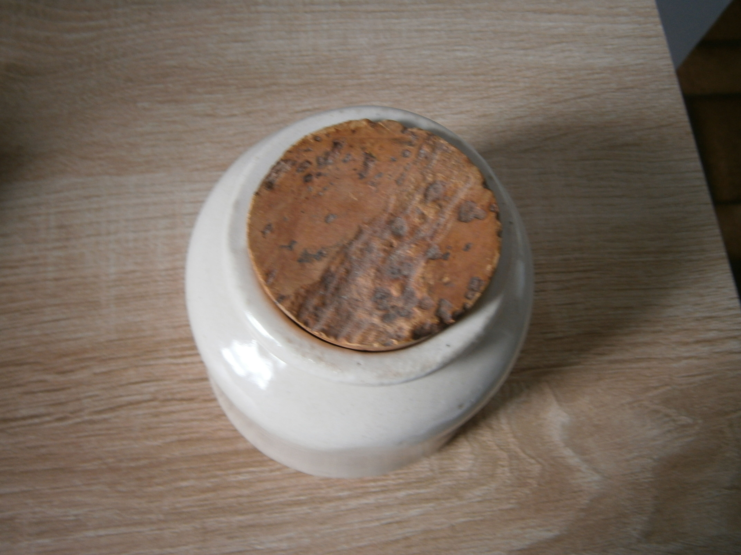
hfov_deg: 51.4
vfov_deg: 39.7
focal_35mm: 36
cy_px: 278
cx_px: 370
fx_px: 771
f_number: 3.1
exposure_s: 1/40
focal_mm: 6.4
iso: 80
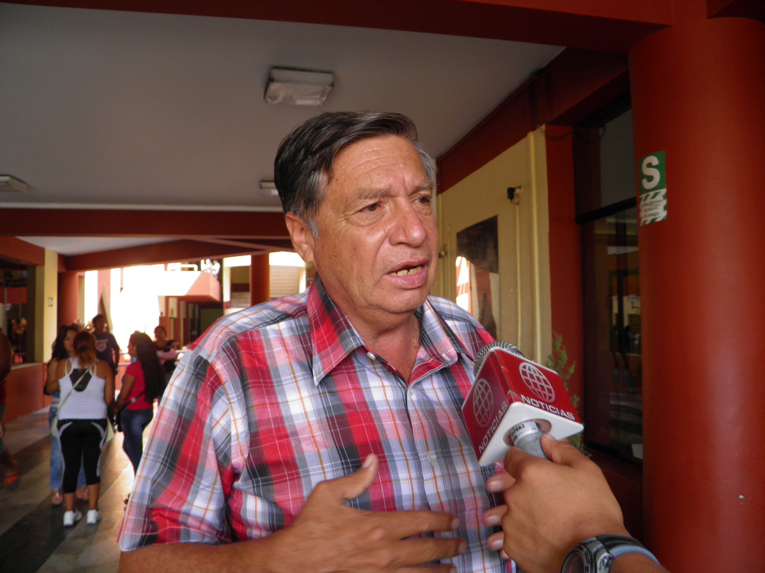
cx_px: 382
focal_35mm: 28
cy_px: 286
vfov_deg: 49.7
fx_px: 619
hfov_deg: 63.4
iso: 100
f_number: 2.8
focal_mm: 4.9
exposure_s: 1/40
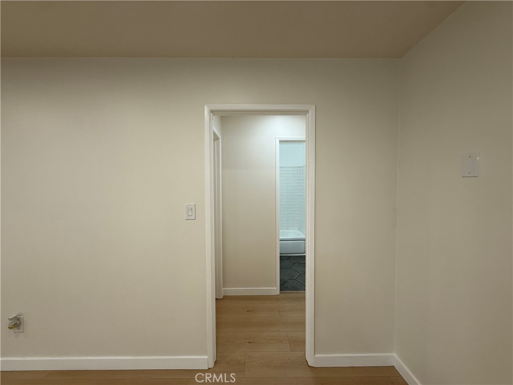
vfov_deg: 85.7
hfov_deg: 102.1
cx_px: 256
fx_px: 207
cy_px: 192
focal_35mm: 14
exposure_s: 1/120
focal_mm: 2.22
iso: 100
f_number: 2.2
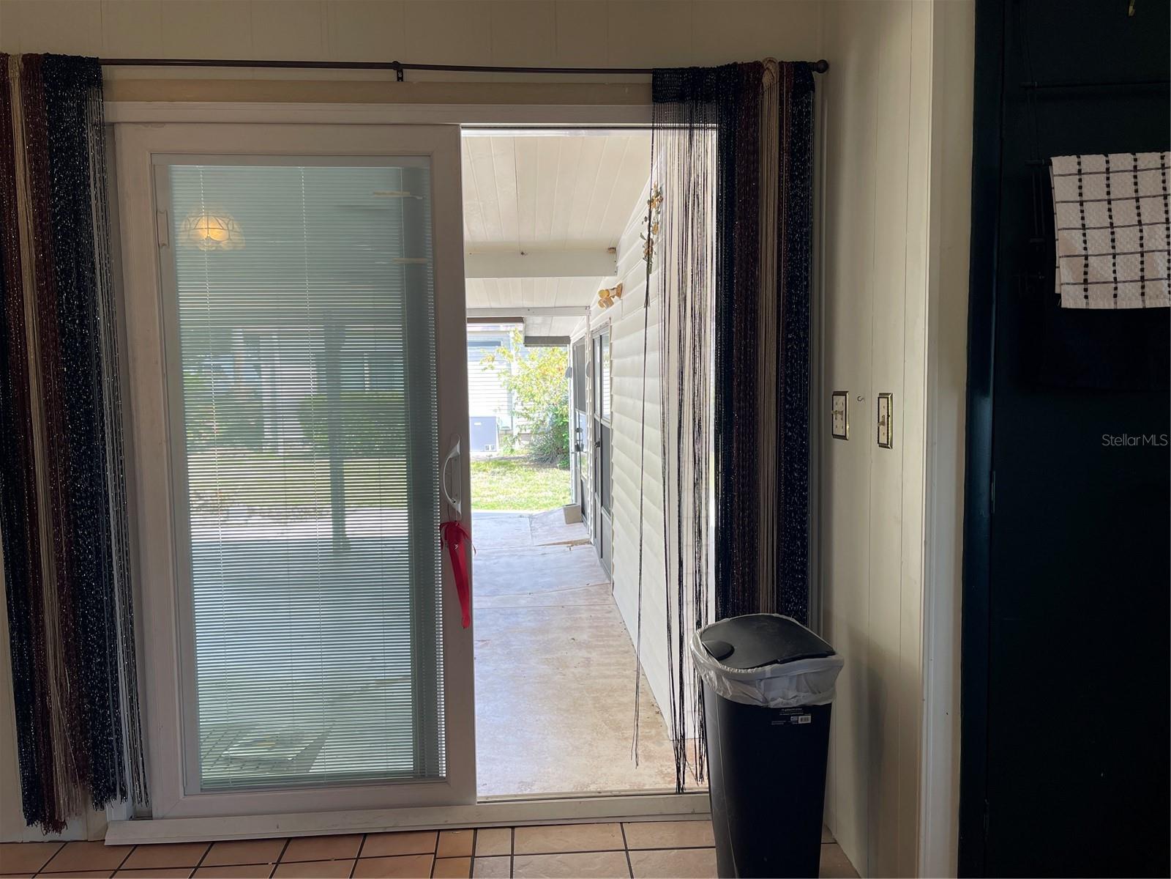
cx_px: 586
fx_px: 846
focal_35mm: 25
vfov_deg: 54.9
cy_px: 440
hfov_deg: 69.4
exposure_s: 1/185
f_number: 1.6
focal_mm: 5.1
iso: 32
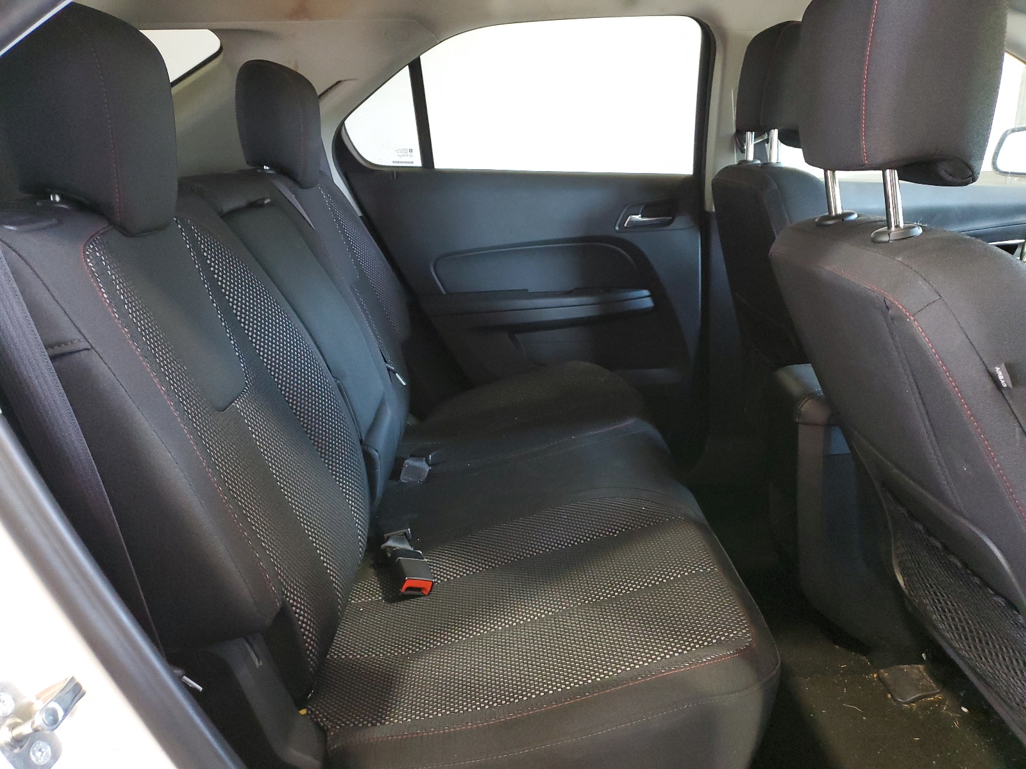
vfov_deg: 53.1
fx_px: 771
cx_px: 513
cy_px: 384
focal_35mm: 26
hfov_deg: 67.3
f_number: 1.5
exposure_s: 1/30
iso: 294
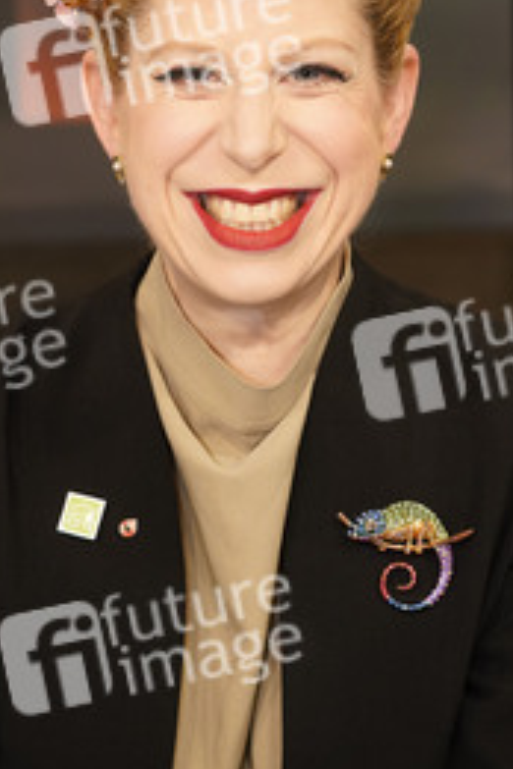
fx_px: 2095
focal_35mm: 98
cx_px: 236
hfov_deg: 14.0
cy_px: 203
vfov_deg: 20.7
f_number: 5.6
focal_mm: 64
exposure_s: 1/125
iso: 2000
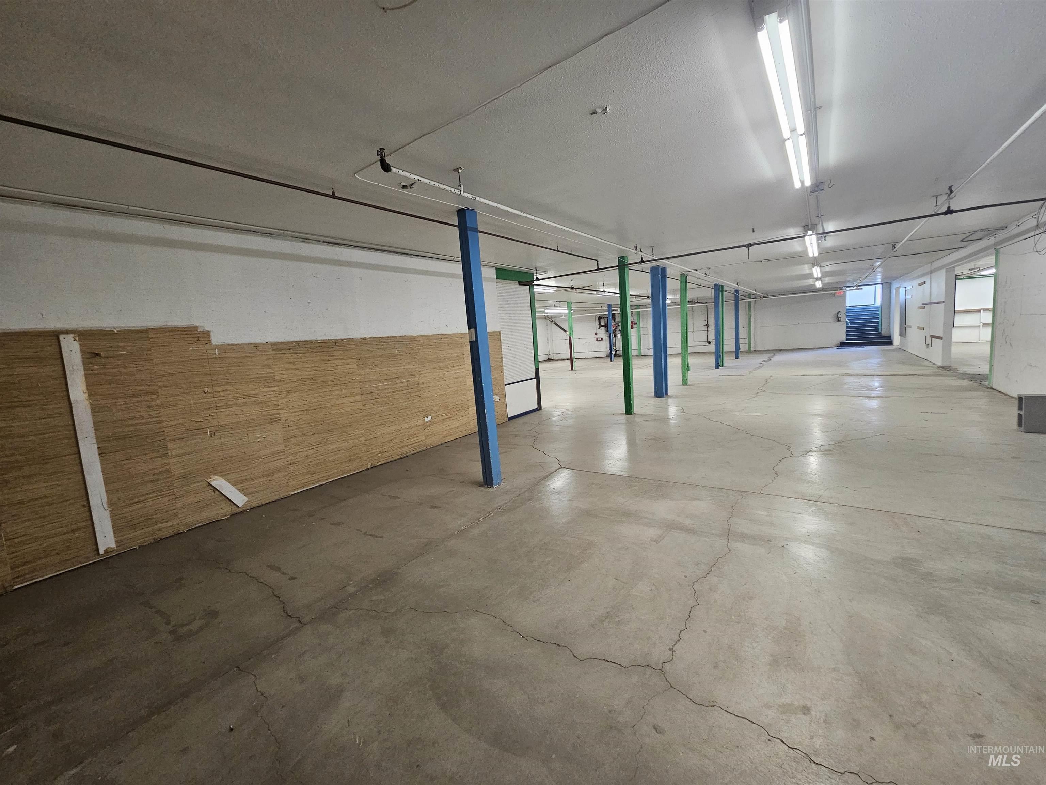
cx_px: 523
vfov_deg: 89.9
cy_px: 392
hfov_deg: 106.2
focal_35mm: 13
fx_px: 393
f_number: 2.2
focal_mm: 2.2
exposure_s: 1/60
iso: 320
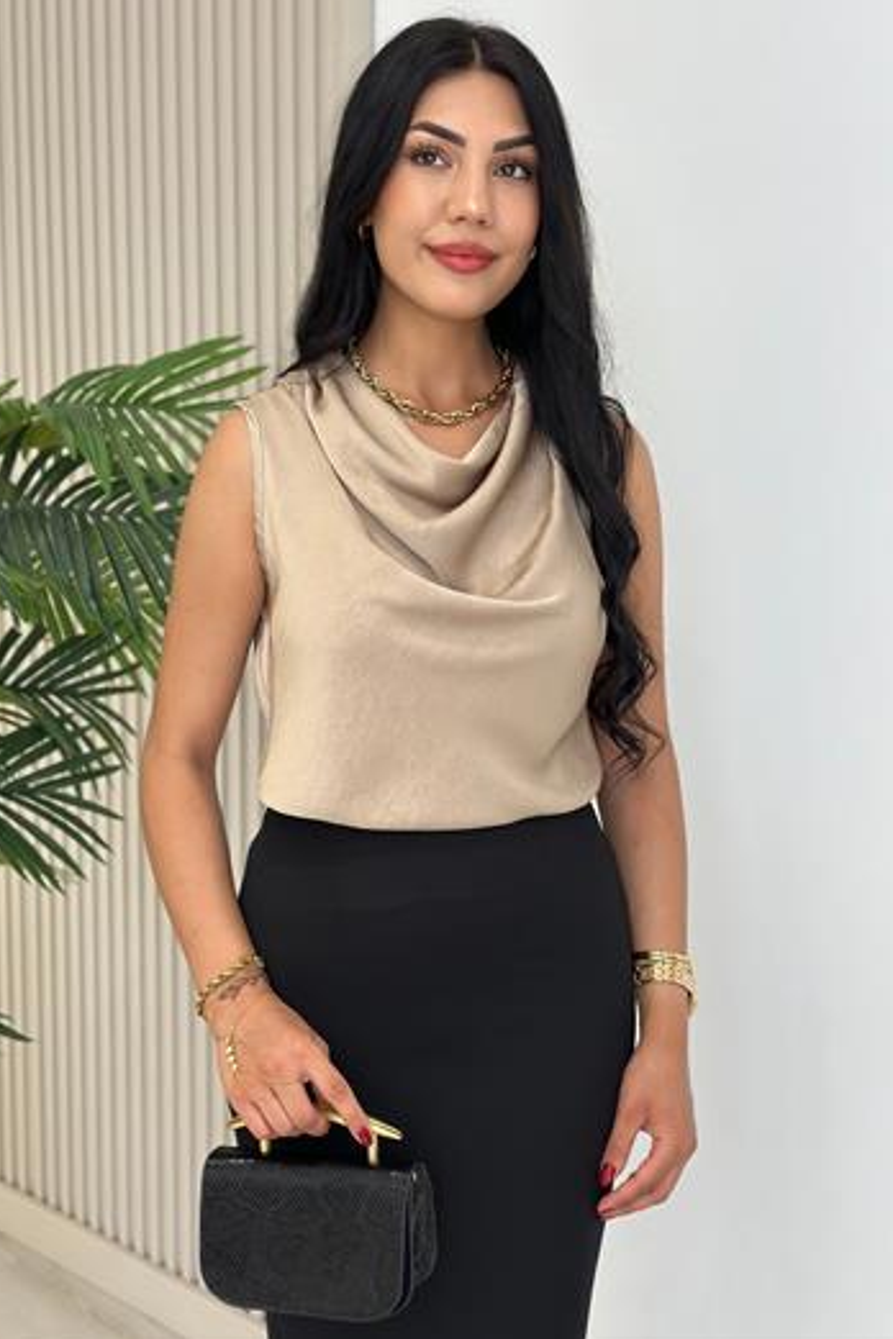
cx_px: 431
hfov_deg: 26.5
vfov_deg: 38.9
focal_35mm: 51
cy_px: 663
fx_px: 1897
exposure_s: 1/195
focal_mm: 6.86
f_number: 1.78
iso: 80
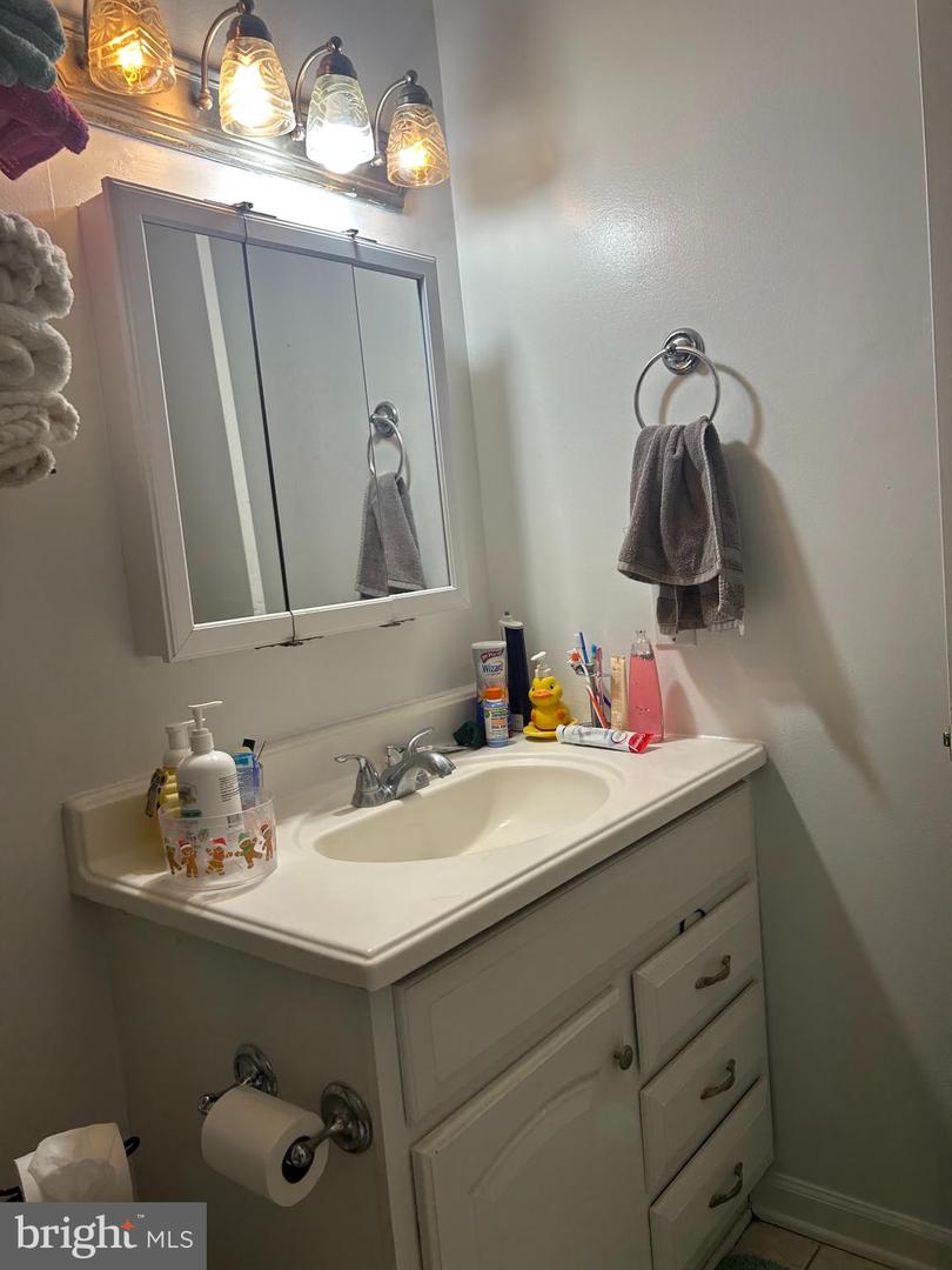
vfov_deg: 67.3
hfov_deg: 53.1
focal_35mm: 26
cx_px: 476
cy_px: 635
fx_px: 953
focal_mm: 5.7
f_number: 1.5
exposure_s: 1/120
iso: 64
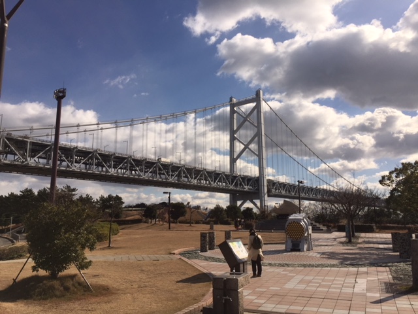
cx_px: 209
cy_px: 157
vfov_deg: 48.2
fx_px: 350
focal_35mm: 29
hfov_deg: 61.7
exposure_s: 1/5650
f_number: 2.2
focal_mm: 4.15
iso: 32
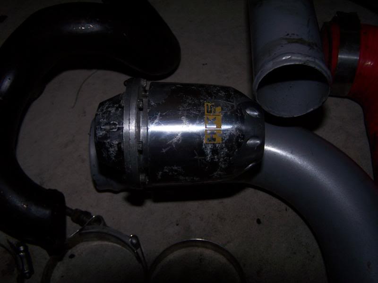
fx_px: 415
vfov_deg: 37.7
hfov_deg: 49.0
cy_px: 142
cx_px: 189
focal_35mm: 38
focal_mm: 6.3
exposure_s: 1/60
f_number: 2.8
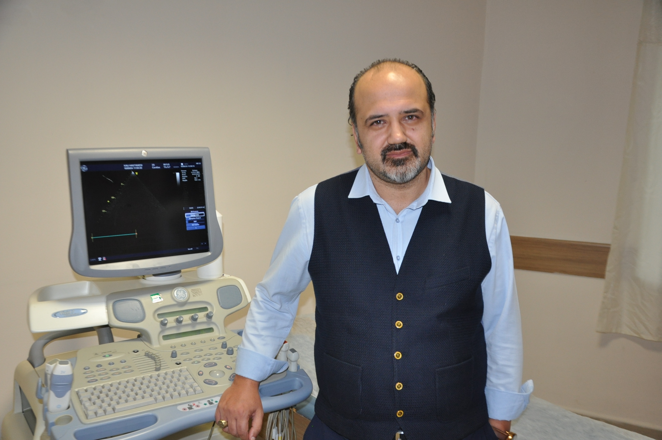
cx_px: 331
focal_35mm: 33
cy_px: 220
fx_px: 606
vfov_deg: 39.9
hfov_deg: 57.3
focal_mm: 22
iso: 800
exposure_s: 1/60
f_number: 3.8
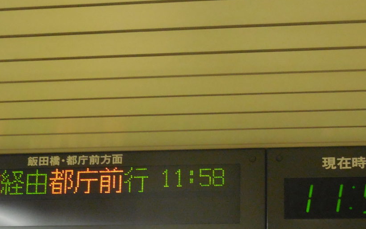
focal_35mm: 92
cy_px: 184
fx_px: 918
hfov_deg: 22.6
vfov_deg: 14.1
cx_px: 183
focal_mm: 9.4
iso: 800
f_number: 4.3
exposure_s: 1/40
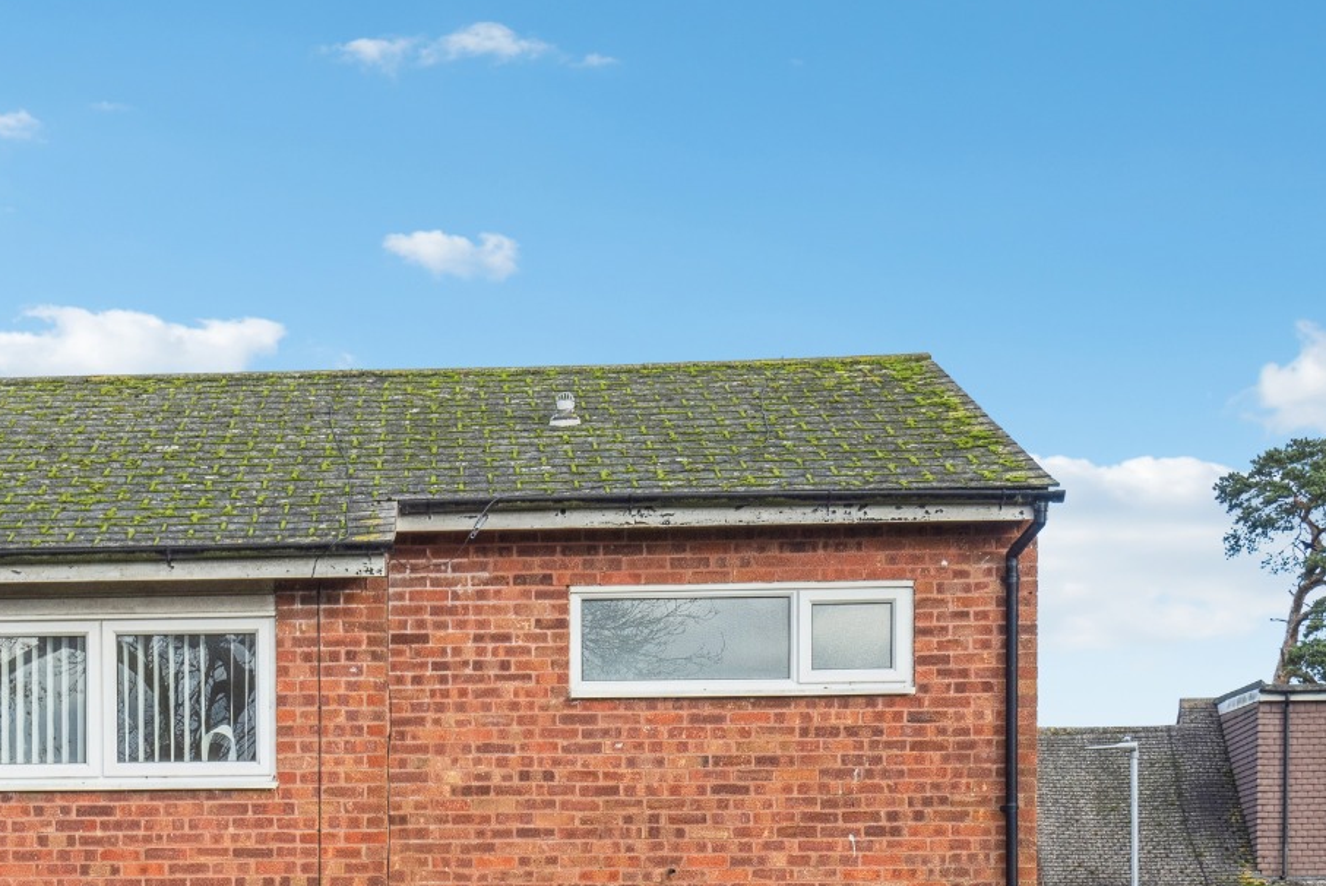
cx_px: 194
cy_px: 893
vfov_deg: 16.9
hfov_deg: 25.1
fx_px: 2912
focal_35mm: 79
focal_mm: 35
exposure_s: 1/500
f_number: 7.1
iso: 640
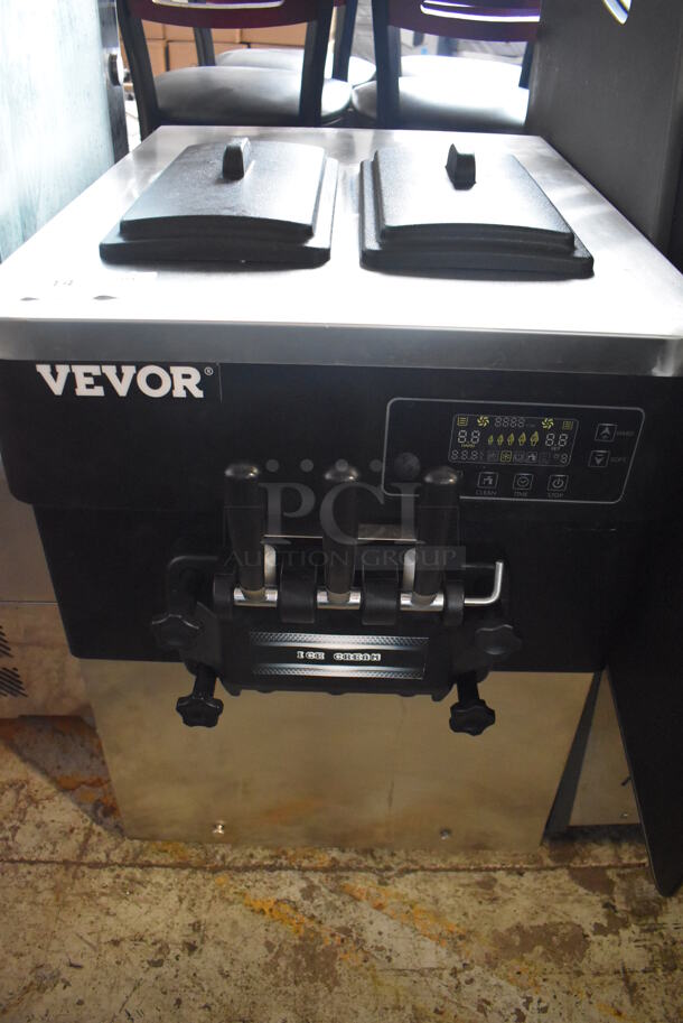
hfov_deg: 48.0
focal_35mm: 27
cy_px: 512
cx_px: 342
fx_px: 767
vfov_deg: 67.3
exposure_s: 1/125
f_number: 3.5
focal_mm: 18
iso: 5000
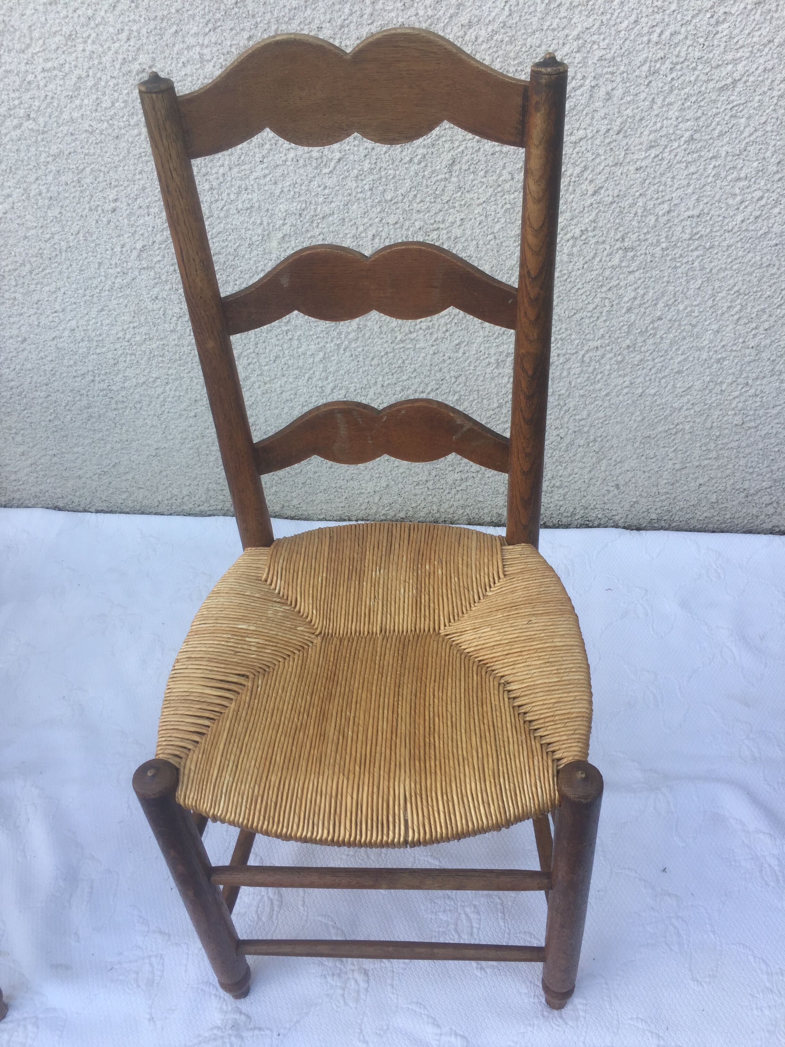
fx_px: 877
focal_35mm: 29
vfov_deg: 61.7
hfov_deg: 48.2
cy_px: 524
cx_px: 392
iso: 32
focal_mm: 4.15
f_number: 2.2
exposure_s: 1/363
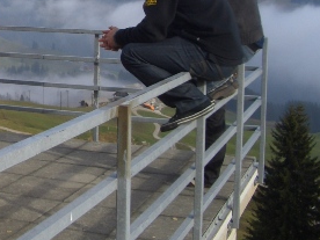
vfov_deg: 18.9
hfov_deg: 24.9
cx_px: 36
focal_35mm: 76
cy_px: 1
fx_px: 703
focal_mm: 5.8
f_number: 4.3
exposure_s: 1/200
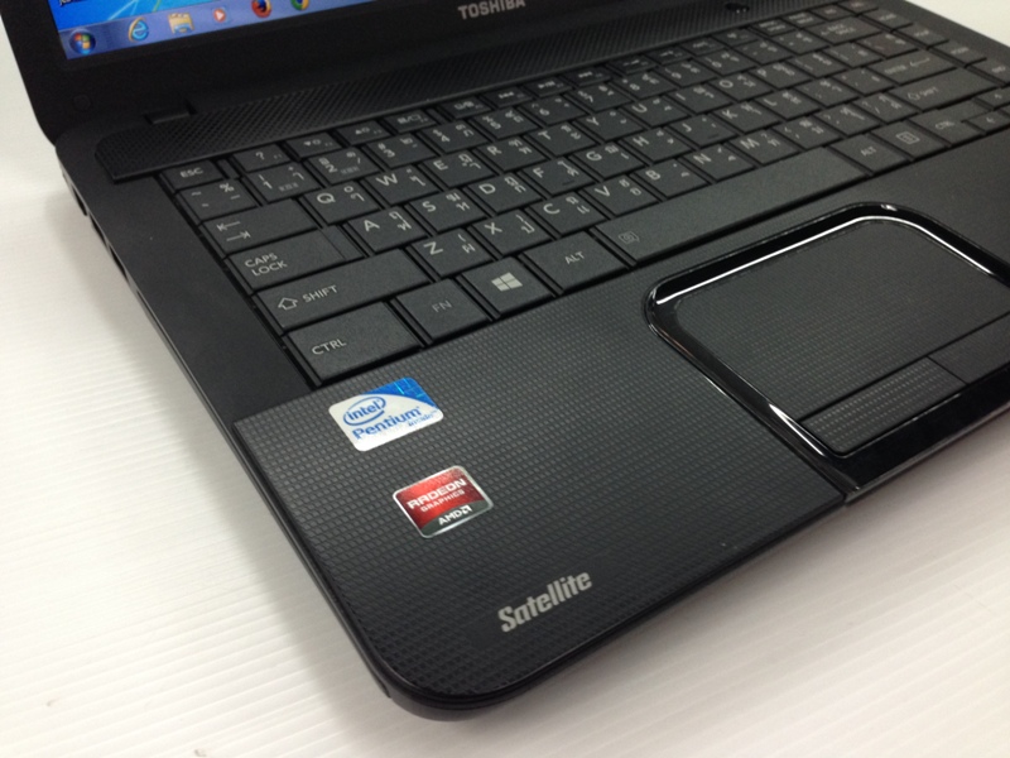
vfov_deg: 42.9
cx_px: 505
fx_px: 963
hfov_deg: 55.4
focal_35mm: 33
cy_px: 379
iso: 100
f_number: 2.4
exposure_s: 1/20
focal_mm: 4.12
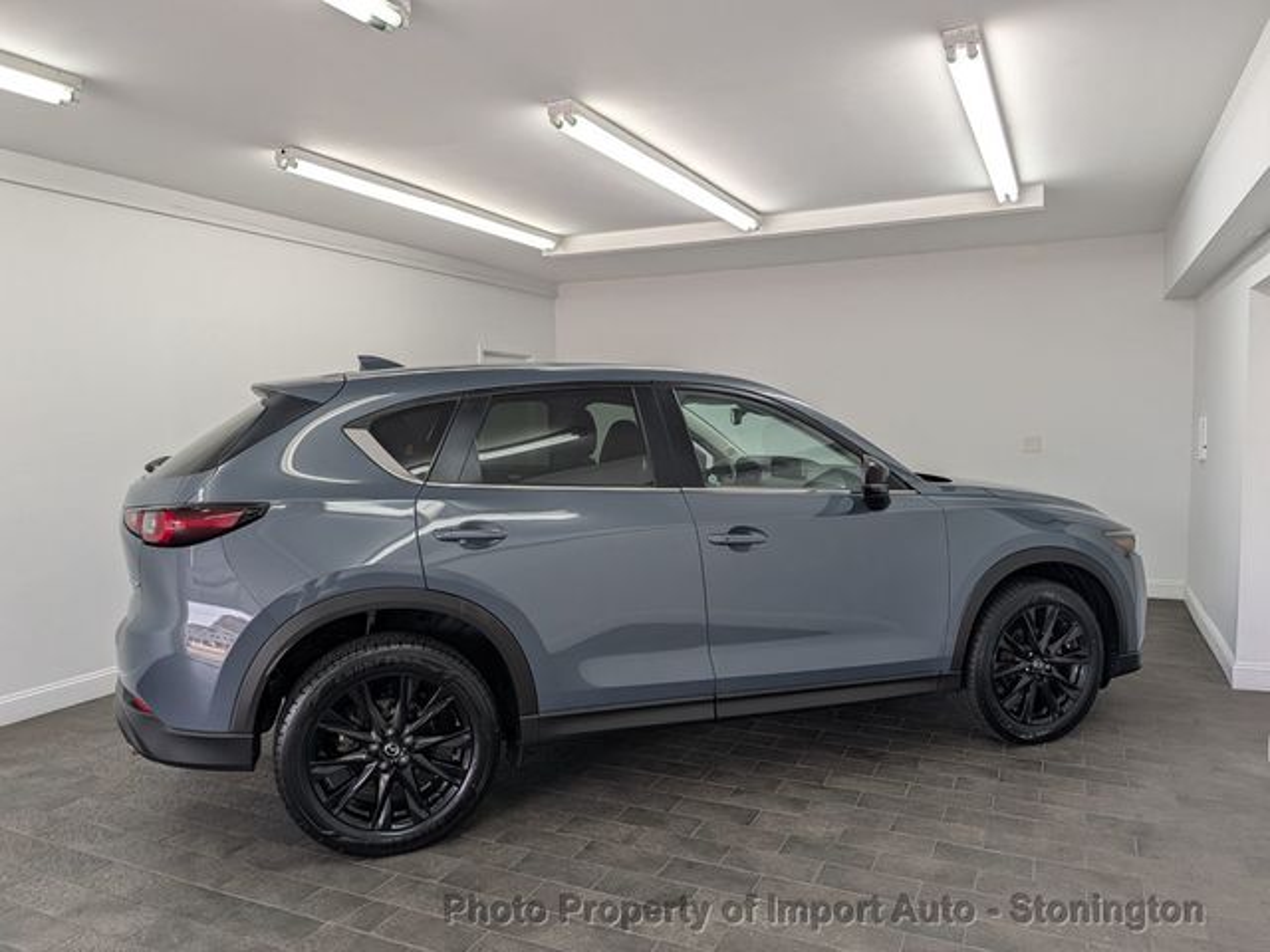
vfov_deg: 56.8
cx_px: 635
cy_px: 476
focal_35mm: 24
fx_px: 881
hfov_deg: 71.6
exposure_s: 1/60
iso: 25
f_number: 1.68
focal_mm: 6.9
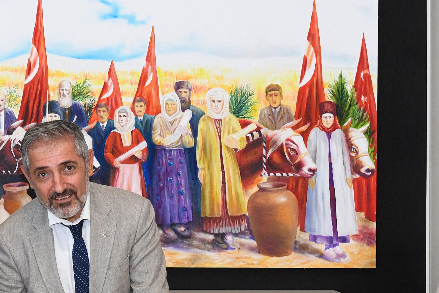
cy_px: 146
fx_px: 1134
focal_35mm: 93
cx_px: -5
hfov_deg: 21.1
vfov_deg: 14.7
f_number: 4.5
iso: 800
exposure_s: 1/200
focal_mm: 32
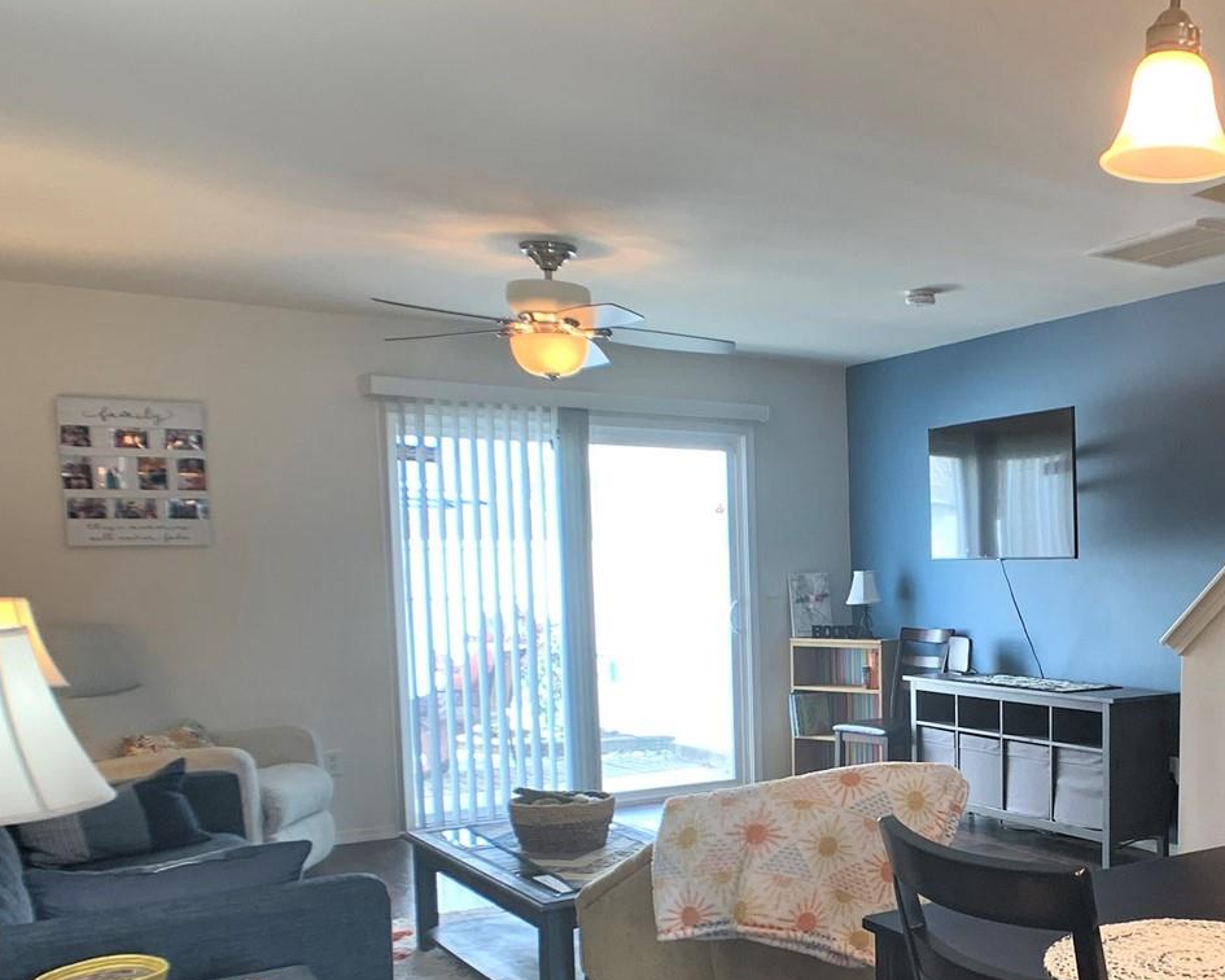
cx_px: 1049
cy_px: 696
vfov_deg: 27.3
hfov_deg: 32.8
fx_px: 1994
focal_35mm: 55
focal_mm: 4.25
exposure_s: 1/60
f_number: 1.8
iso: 50
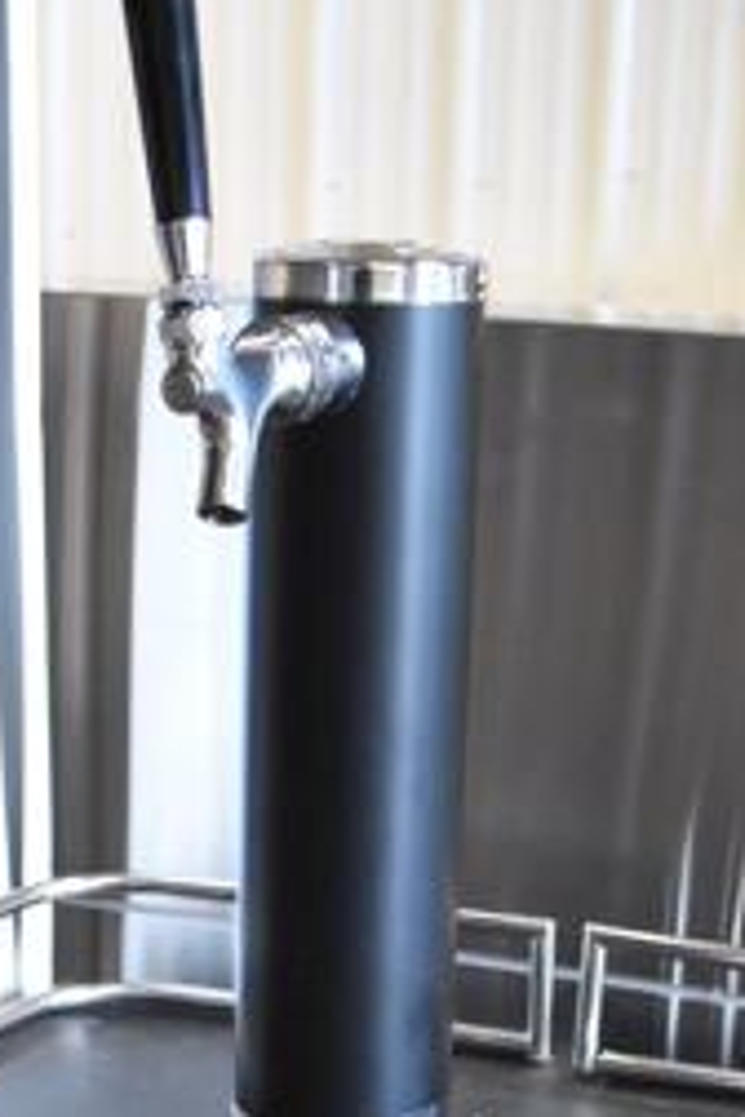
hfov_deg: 13.9
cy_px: 1695
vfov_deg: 18.4
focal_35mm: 98
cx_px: 222
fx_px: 3042
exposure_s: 1/125
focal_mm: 18
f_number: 3.5
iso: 2800
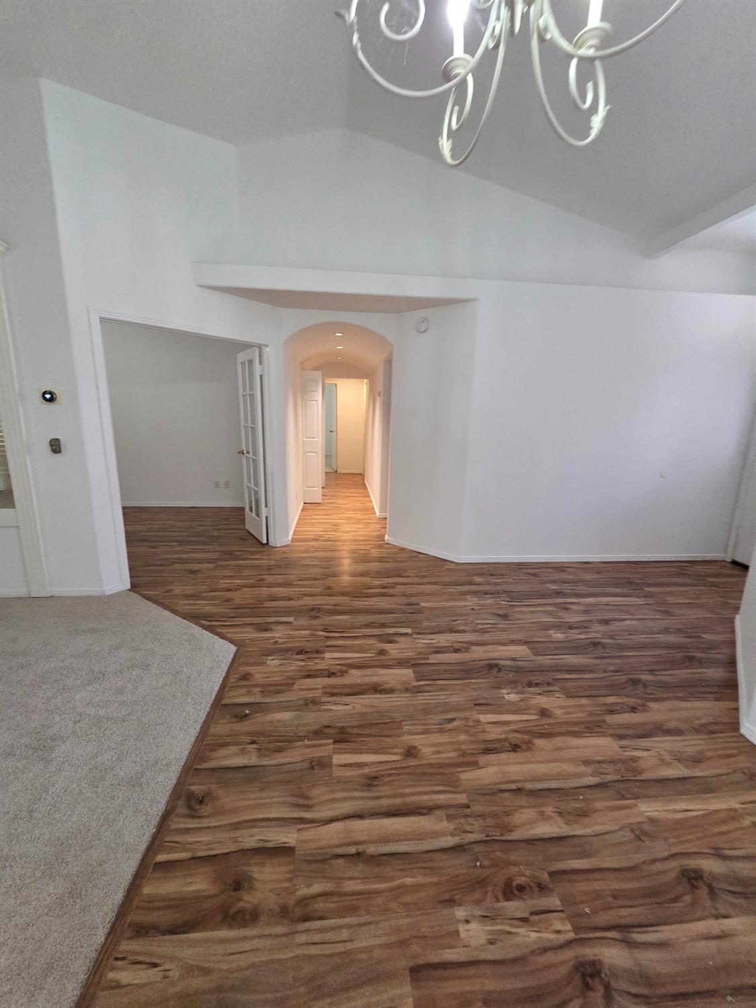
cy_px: 504
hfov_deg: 89.9
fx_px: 379
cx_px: 378
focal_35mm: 13
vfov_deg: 106.2
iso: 500
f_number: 2.2
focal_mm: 2.2
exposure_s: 1/60
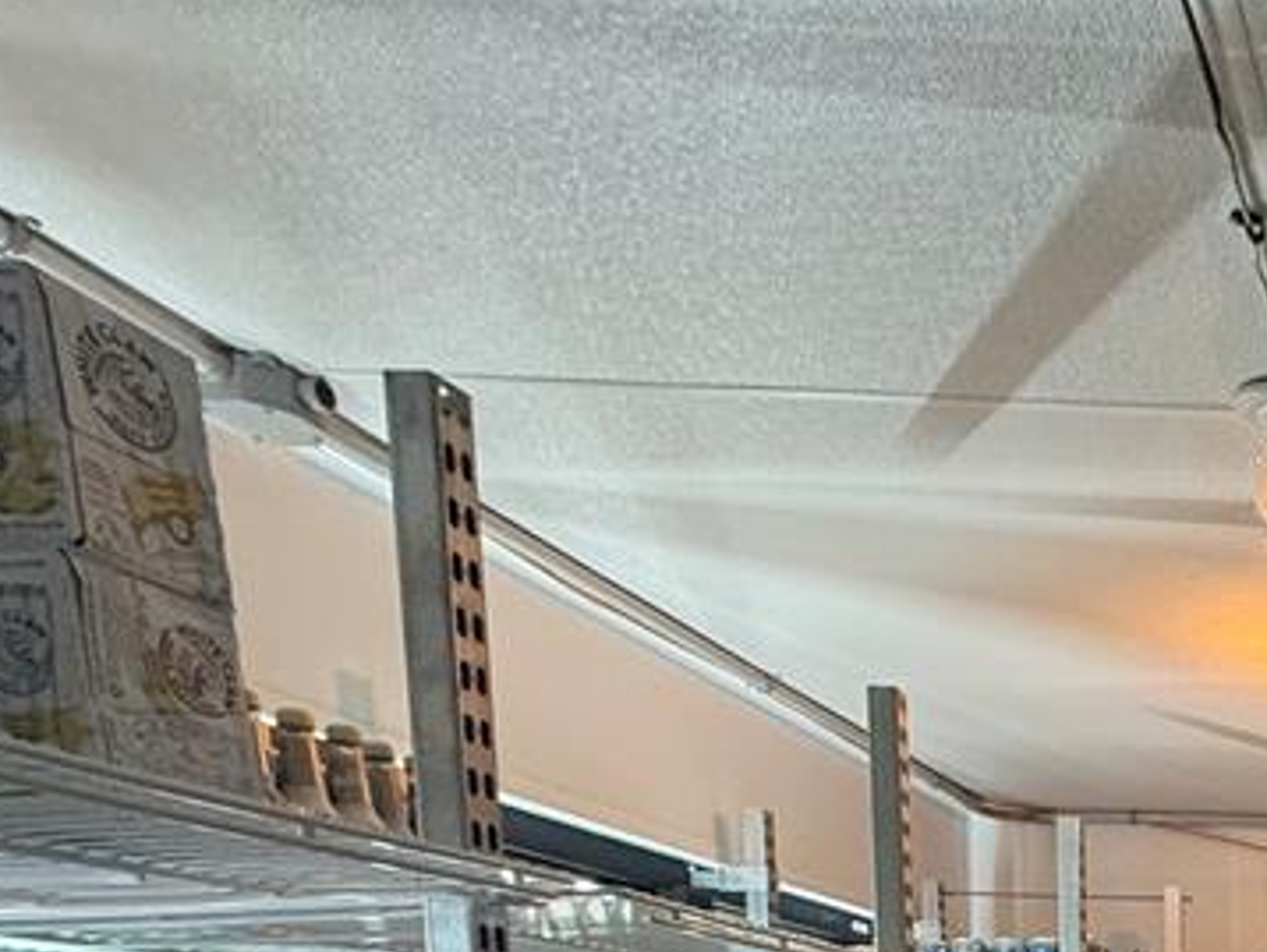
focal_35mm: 40
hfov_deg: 35.5
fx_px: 1465
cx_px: 1561
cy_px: 1288
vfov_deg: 28.4
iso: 400
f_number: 2.2
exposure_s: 1/60
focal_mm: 2.22
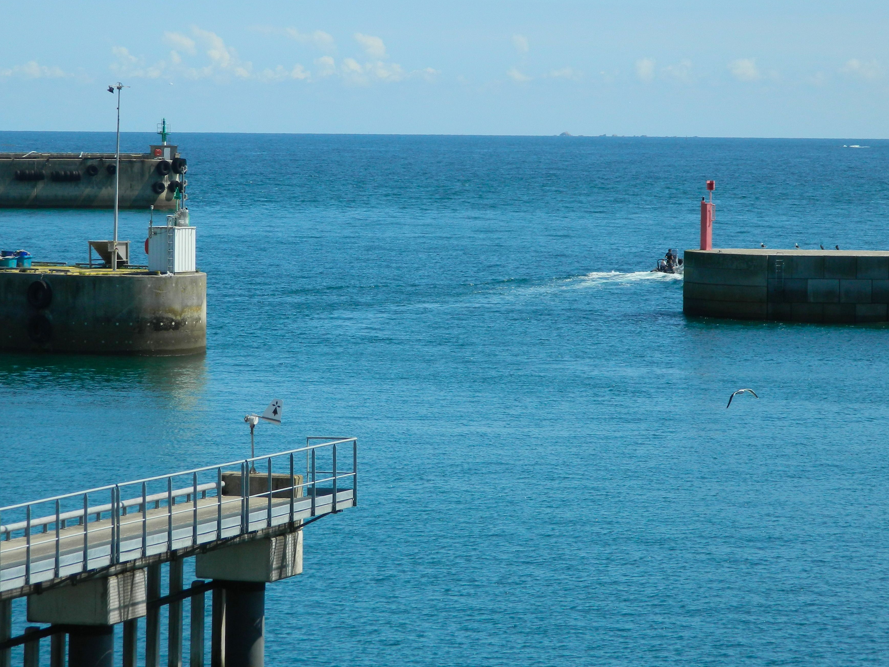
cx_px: 352
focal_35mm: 160
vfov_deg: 9.3
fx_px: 4109
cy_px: 306
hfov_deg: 12.3
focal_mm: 23.2
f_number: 4.7
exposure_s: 1/500
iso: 80
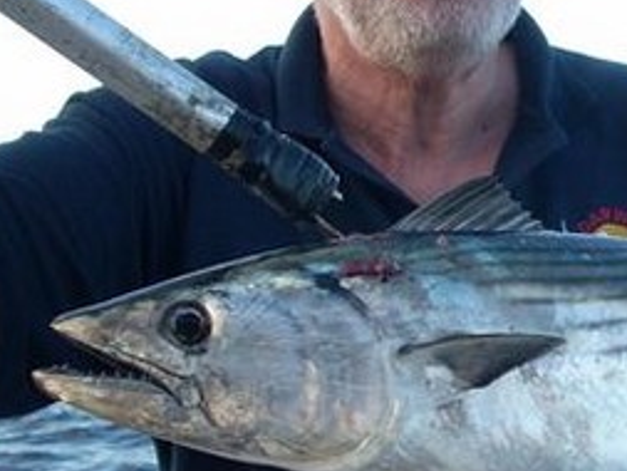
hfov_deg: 20.9
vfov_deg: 16.1
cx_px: 555
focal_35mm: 92
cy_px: 231
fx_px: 1667
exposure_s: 1/130
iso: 64
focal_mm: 6.2
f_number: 2.8
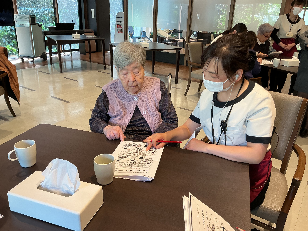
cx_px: 154
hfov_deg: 61.7
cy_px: 116
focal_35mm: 29
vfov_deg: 48.2
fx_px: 258
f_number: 1.8
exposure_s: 1/60
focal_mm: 3
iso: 40
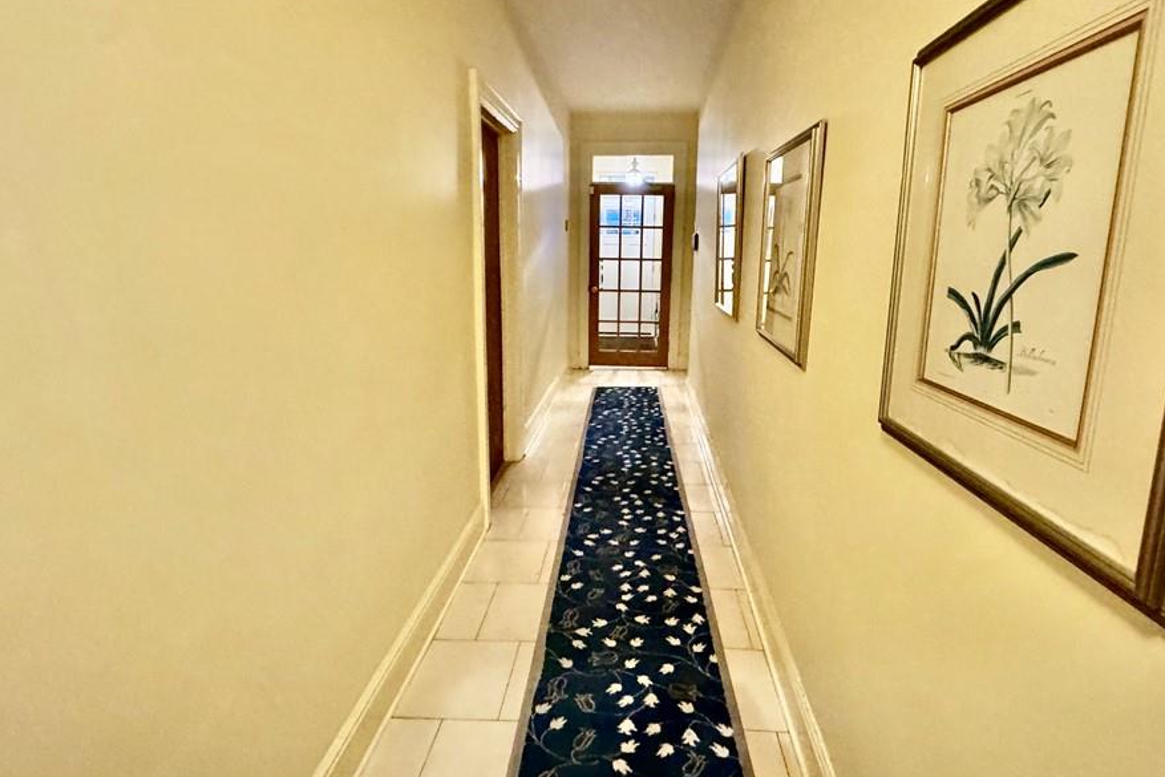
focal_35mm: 17
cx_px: 615
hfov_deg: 93.2
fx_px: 550
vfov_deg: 70.2
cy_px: 341
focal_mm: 2.22
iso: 1250
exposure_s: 1/30
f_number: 2.2
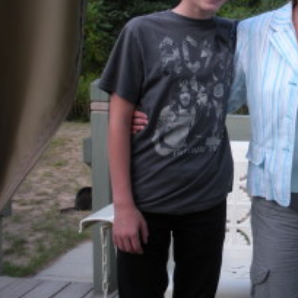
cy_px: 91
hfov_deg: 23.4
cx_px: 310
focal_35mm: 70
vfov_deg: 24.5
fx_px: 682
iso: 64
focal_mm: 6.3
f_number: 3.5
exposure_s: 1/91
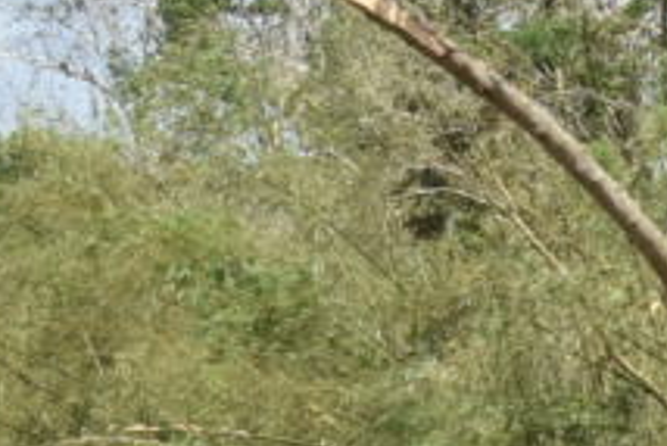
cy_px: 1266
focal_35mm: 348
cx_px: 1537
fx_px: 6452
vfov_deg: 3.9
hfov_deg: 5.7
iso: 1600
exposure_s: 1/320
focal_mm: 46
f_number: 22
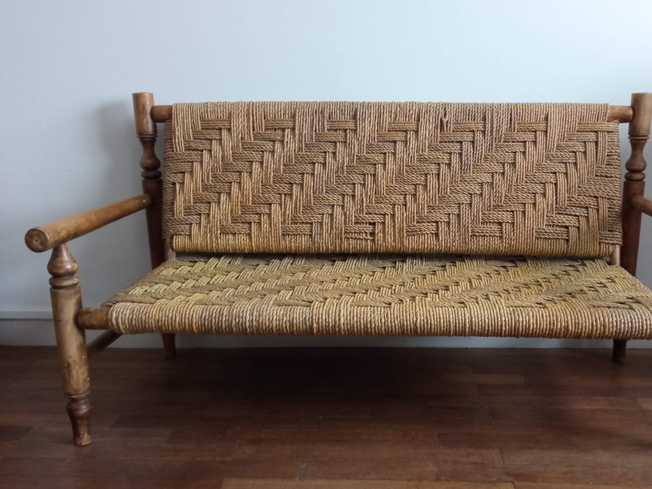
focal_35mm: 34
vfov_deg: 41.6
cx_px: 395
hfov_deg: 53.5
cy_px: 292
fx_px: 640
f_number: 2.2
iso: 397
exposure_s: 1/25
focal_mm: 3.79
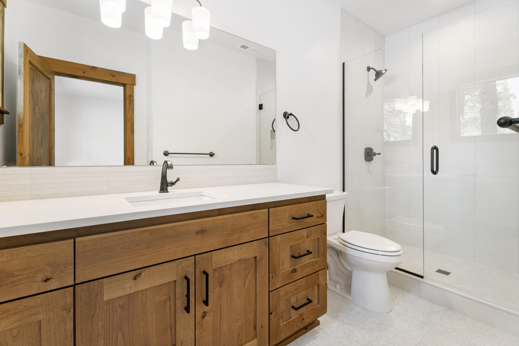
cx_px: 260
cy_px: 173
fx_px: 231
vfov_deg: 73.7
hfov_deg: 96.7
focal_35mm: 16
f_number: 7.1
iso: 100
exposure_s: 1/8
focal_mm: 16
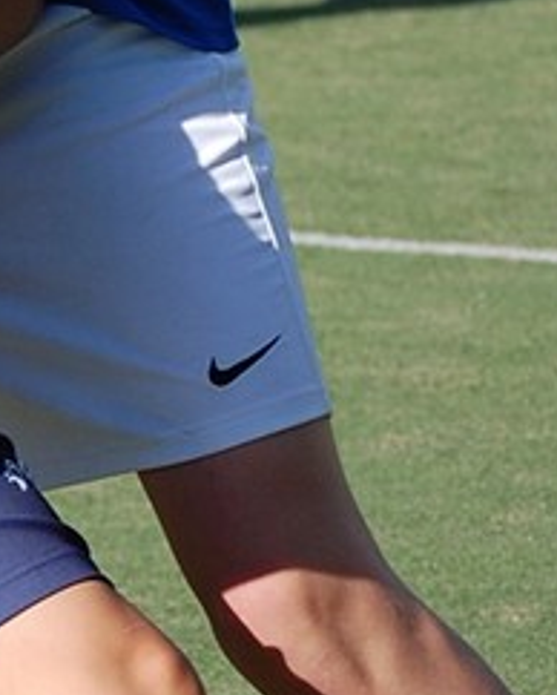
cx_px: -218
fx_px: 8314
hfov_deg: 3.8
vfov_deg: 4.8
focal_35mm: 404
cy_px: -336
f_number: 4.2
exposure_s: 1/1000
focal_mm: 68
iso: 200
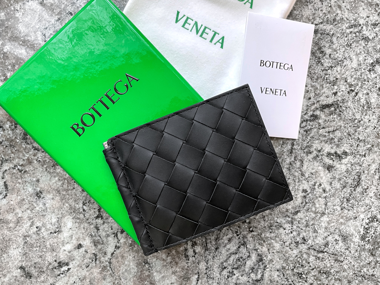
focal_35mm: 26
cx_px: 190
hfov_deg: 67.3
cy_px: 142
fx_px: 285
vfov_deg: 53.1
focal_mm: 4.2
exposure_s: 1/60
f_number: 1.6
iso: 200
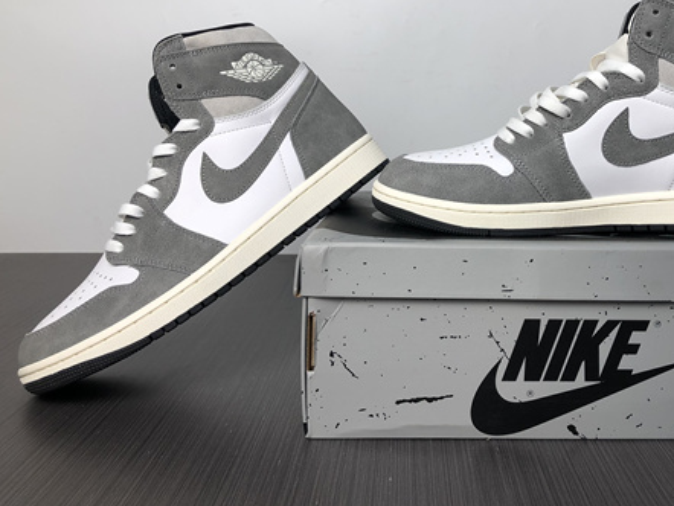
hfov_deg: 48.2
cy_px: 194
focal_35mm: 38
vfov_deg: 37.6
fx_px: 740
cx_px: 445
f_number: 1.8
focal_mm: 3.99
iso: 25
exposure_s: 1/100
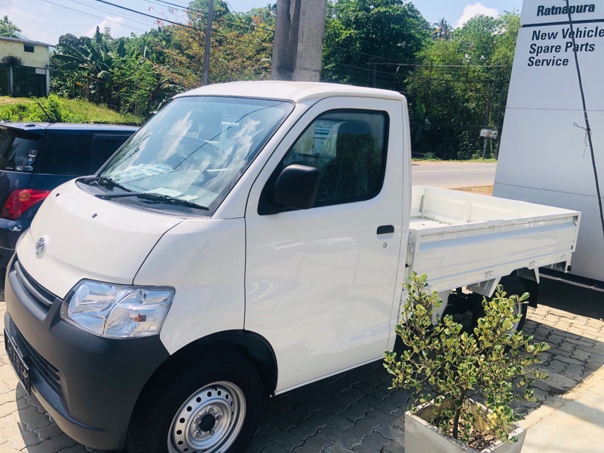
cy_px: 226
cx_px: 302
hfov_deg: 63.4
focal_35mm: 28
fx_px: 489
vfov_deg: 49.7
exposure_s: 1/1919
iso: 20
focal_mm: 4
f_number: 1.8
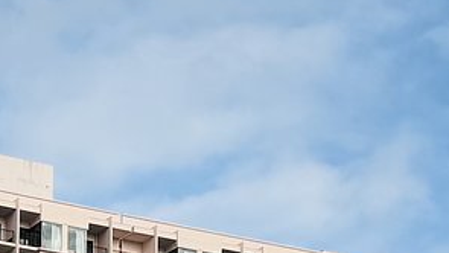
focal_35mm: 136
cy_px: 593
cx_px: -52
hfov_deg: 15.4
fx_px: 1619
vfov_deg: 8.2
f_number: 1.78
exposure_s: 1/3597
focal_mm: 6.76
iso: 80
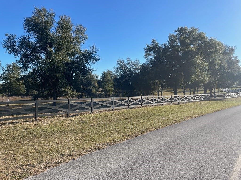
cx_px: 120
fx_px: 181
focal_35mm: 26
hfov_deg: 67.3
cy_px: 90
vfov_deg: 53.1
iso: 32
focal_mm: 4.2
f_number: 1.6
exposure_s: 1/2212
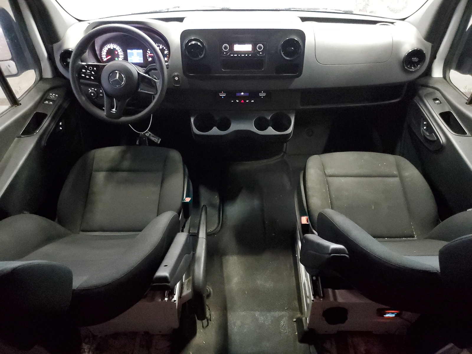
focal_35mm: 26
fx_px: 355
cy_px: 177
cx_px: 236
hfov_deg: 67.3
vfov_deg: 53.1
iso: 1001
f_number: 1.5
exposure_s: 1/12
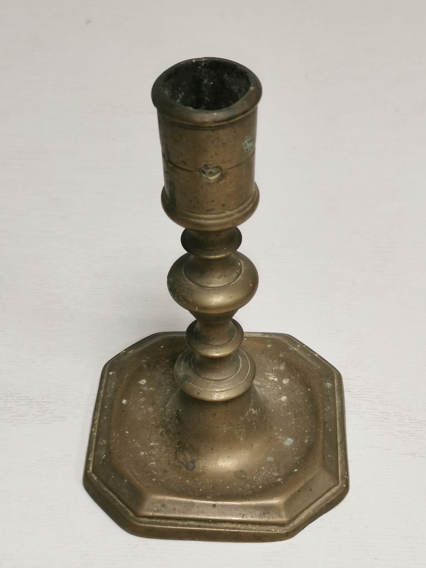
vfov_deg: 29.4
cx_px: 213
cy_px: 284
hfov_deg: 22.3
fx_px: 1083
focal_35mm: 66
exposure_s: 1/100
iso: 160
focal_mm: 5.58
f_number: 1.8
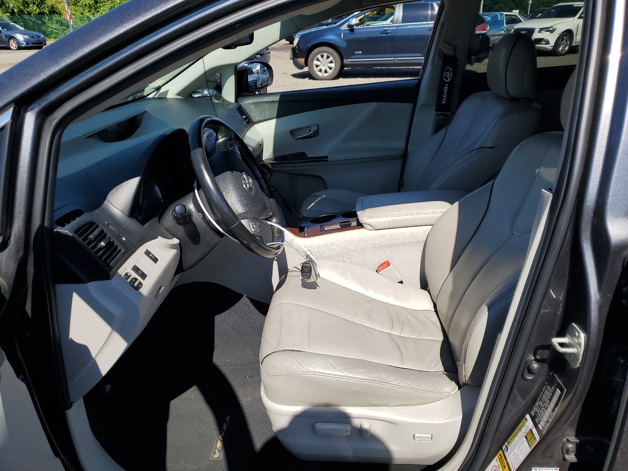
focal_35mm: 26
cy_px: 236
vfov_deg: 53.1
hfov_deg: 67.3
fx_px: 472
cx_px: 314
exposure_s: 1/2500
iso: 50
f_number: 1.5
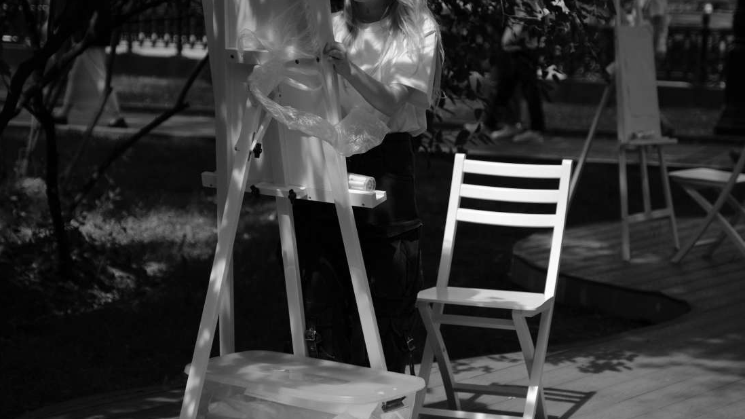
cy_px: 200
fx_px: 1876
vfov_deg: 12.7
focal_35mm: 95
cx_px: 348
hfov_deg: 22.5
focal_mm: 55
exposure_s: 1/7500
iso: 800
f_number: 2.8
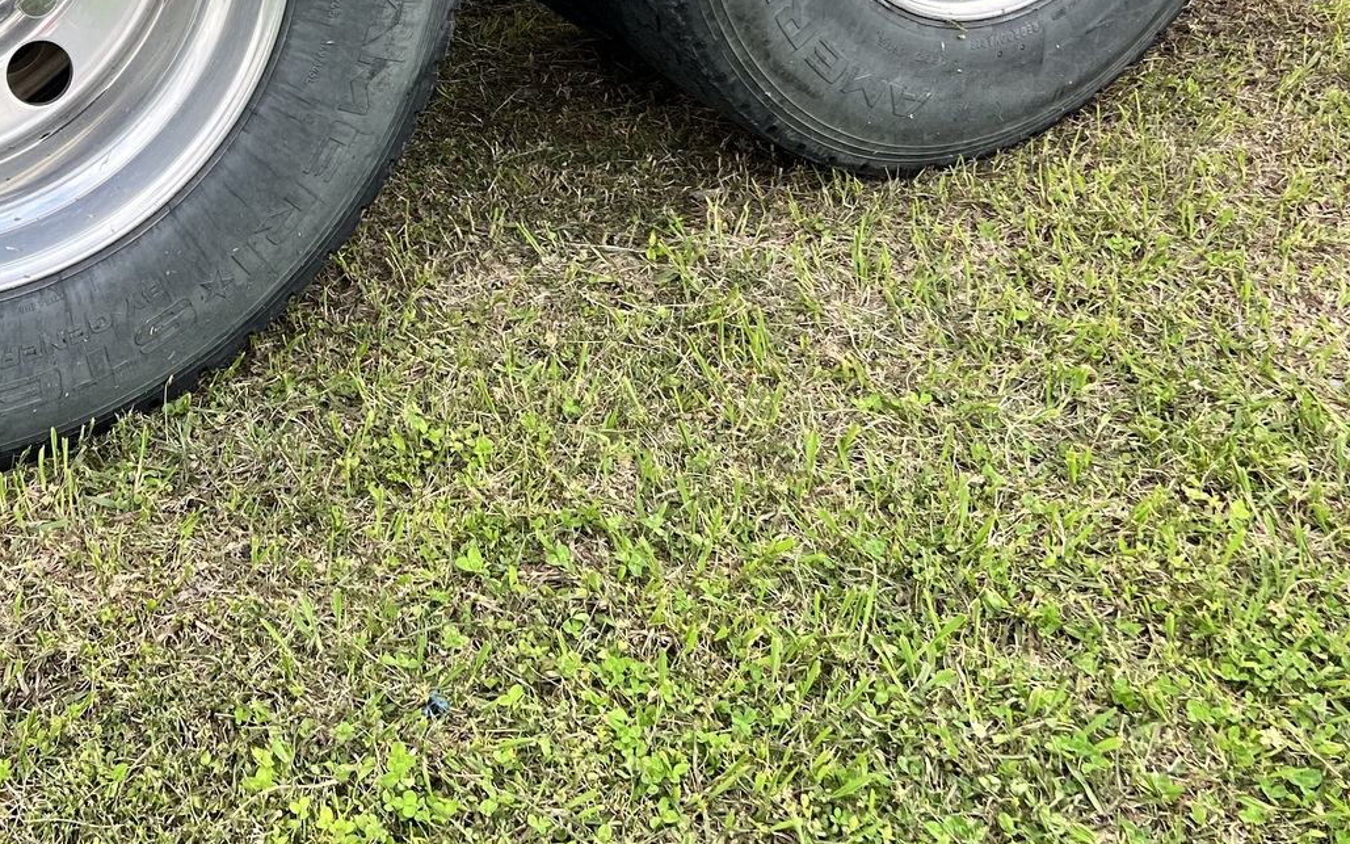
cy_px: -92
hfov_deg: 36.7
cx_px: 352
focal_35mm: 54
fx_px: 1987
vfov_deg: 22.6
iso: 50
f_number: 1.5
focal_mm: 5.7
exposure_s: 1/639
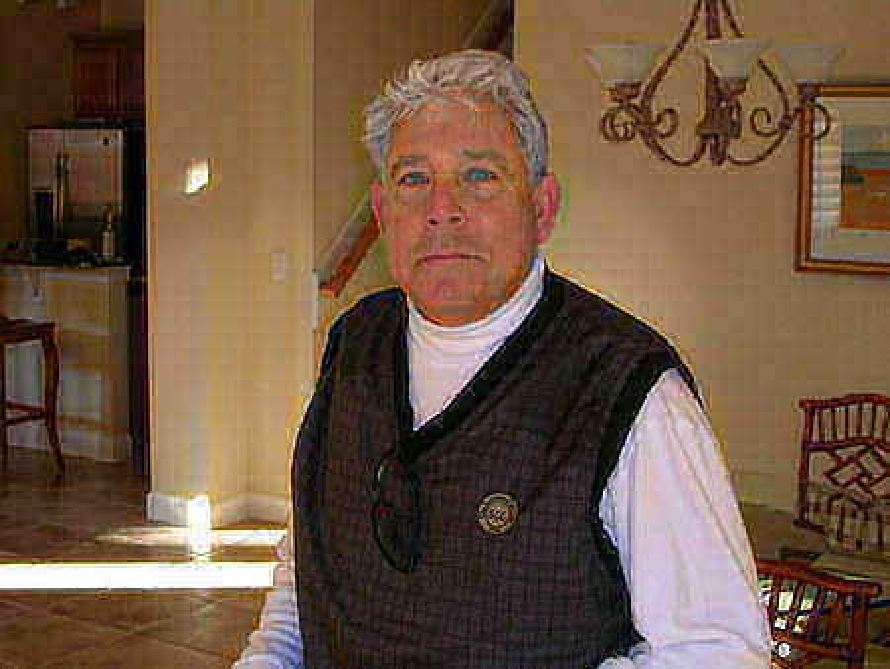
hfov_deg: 32.2
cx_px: 445
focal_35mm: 60
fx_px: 1543
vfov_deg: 24.4
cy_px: 334
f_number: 3.4
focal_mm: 9.1
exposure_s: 1/30
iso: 50
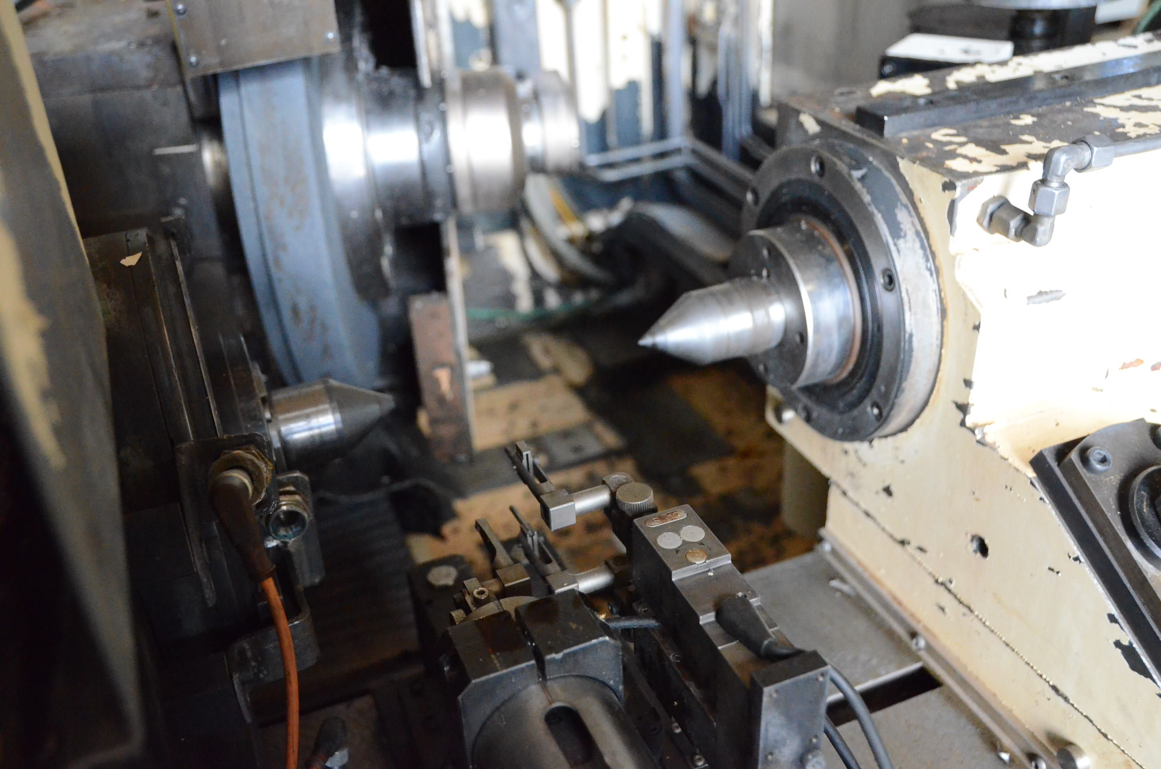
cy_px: 384
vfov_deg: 36.7
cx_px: 580
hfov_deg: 53.2
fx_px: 1159
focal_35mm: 36
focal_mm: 24
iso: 6400
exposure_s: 1/500
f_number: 3.8
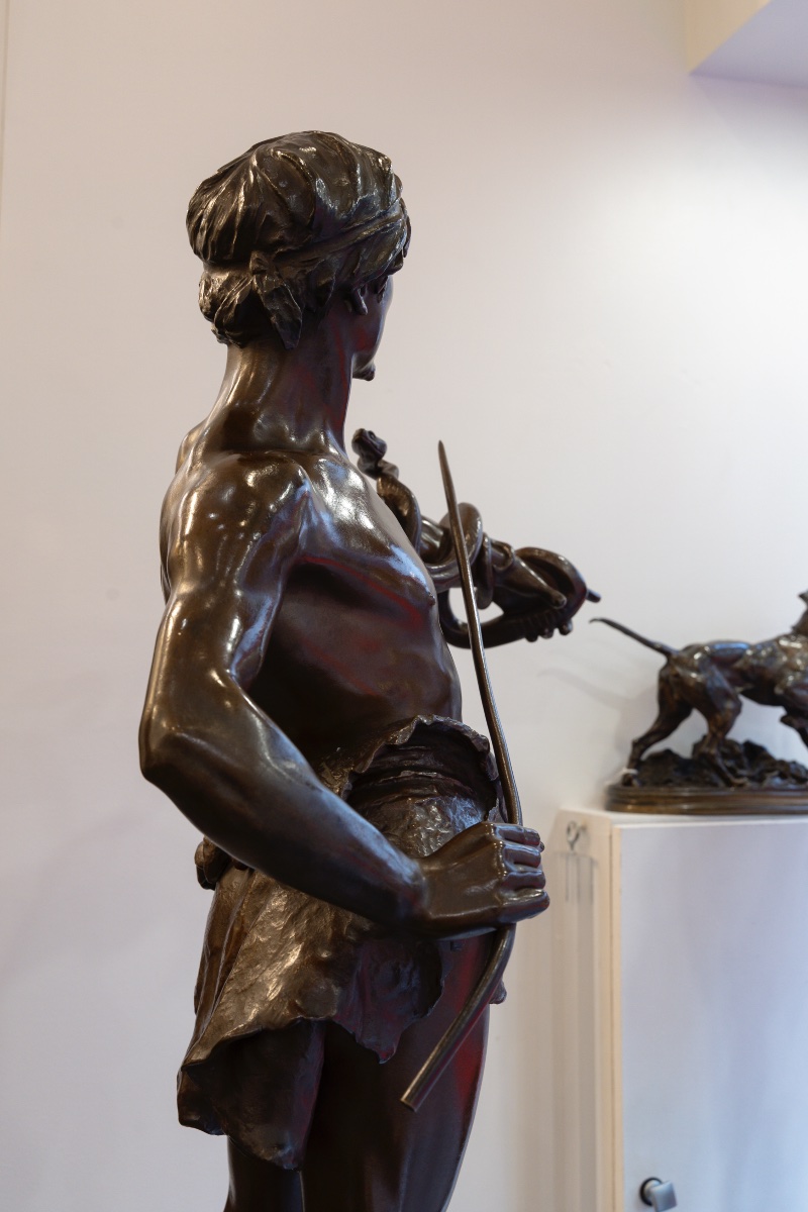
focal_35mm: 36
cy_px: 606
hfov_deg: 36.9
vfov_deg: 53.1
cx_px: 404
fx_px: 1212
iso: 1000
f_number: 8
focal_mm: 36
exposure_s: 1/50
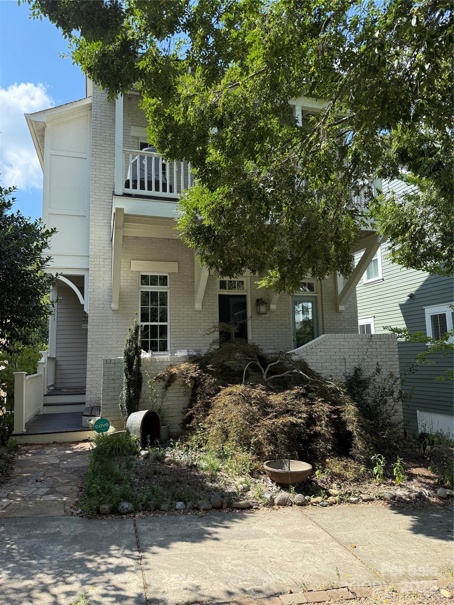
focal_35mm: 24
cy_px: 302
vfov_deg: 71.6
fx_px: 420
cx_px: 227
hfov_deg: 56.8
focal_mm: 6.76
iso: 100
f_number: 1.78
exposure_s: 1/1949
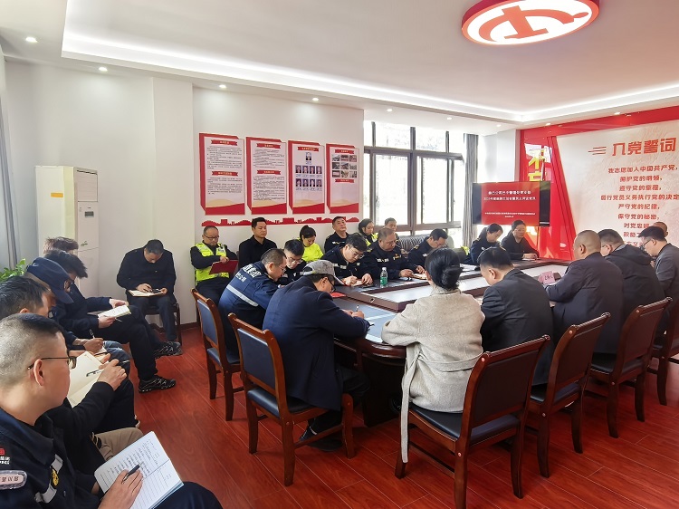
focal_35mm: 22
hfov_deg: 76.4
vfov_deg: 61.1
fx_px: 431
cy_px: 254
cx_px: 340
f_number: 2.2
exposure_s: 1/100
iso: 100
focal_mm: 1.95
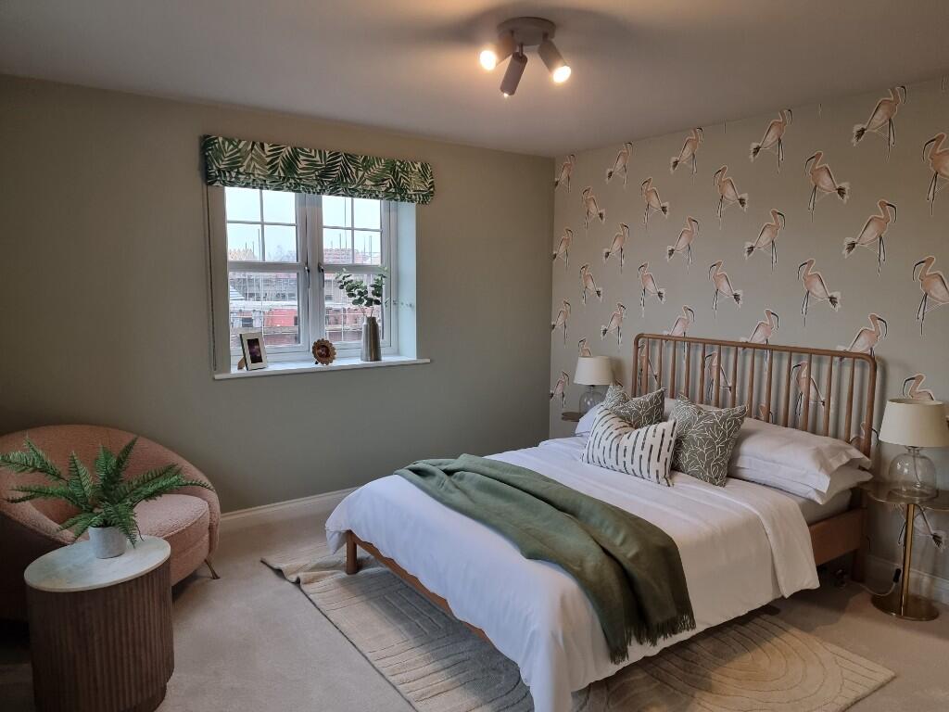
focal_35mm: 24
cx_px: 474
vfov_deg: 56.8
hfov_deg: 71.6
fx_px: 658
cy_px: 356
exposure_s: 1/100
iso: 320
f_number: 1.8
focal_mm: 6.7
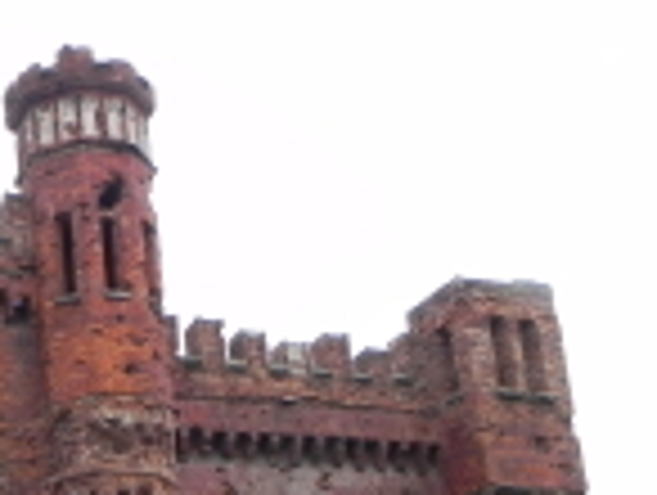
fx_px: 1350
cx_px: -36
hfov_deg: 25.6
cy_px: 616
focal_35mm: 71
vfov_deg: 19.4
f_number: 6.3
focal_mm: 4.6
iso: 160
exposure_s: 1/240
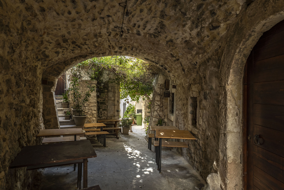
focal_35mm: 20
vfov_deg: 61.9
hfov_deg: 84.0
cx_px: 142
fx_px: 158
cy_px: 95
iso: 640
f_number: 6.3
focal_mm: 20
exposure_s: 1/80
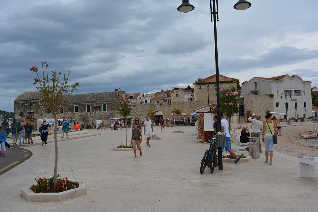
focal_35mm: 27
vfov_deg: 47.9
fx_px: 238
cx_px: 159
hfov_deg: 67.4
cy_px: 106
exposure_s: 1/250
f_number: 8
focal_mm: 18
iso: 100
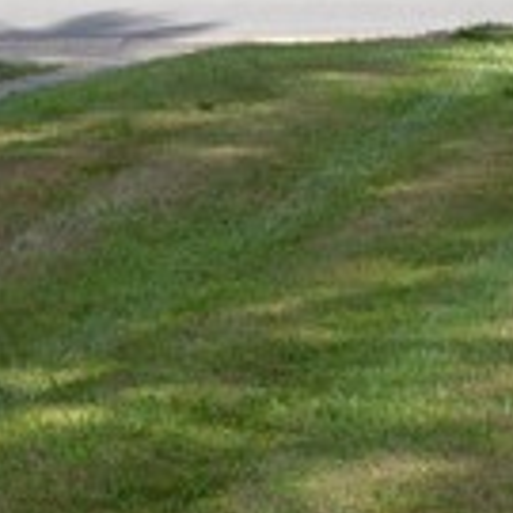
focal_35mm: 184
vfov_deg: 9.5
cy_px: 42
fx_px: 3085
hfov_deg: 9.0
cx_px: 998
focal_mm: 18
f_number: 6.3
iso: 100
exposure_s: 1/160
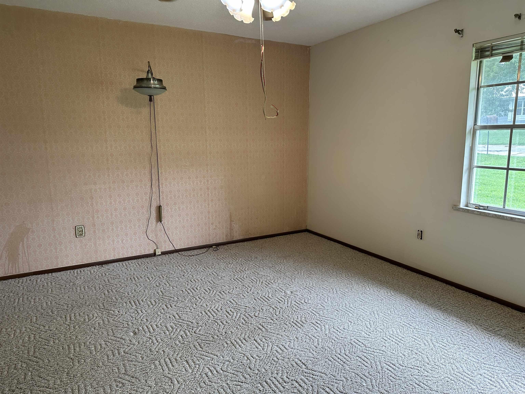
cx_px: 262
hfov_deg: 71.6
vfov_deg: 56.8
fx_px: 364
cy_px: 197
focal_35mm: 24
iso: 125
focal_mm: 6.86
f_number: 1.78
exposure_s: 1/120
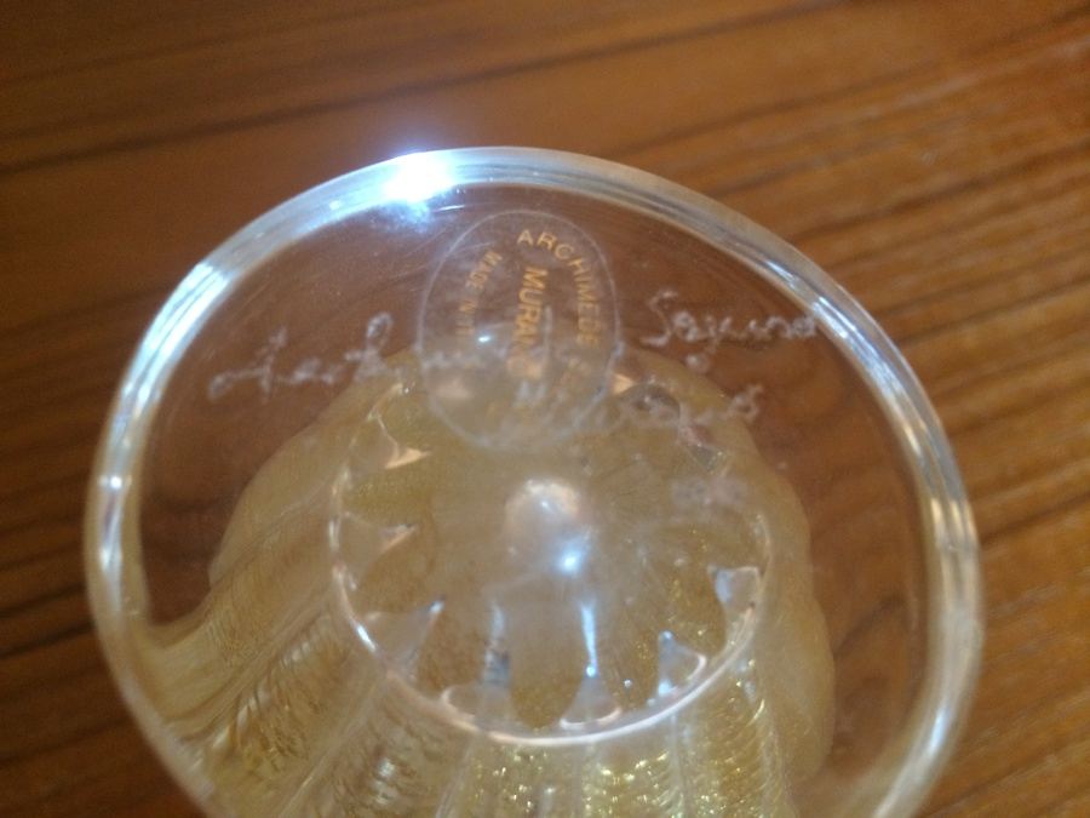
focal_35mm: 30
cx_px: 545
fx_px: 945
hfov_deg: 60.0
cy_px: 409
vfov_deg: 46.8
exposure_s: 1/30
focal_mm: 4.12
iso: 250
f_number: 2.2
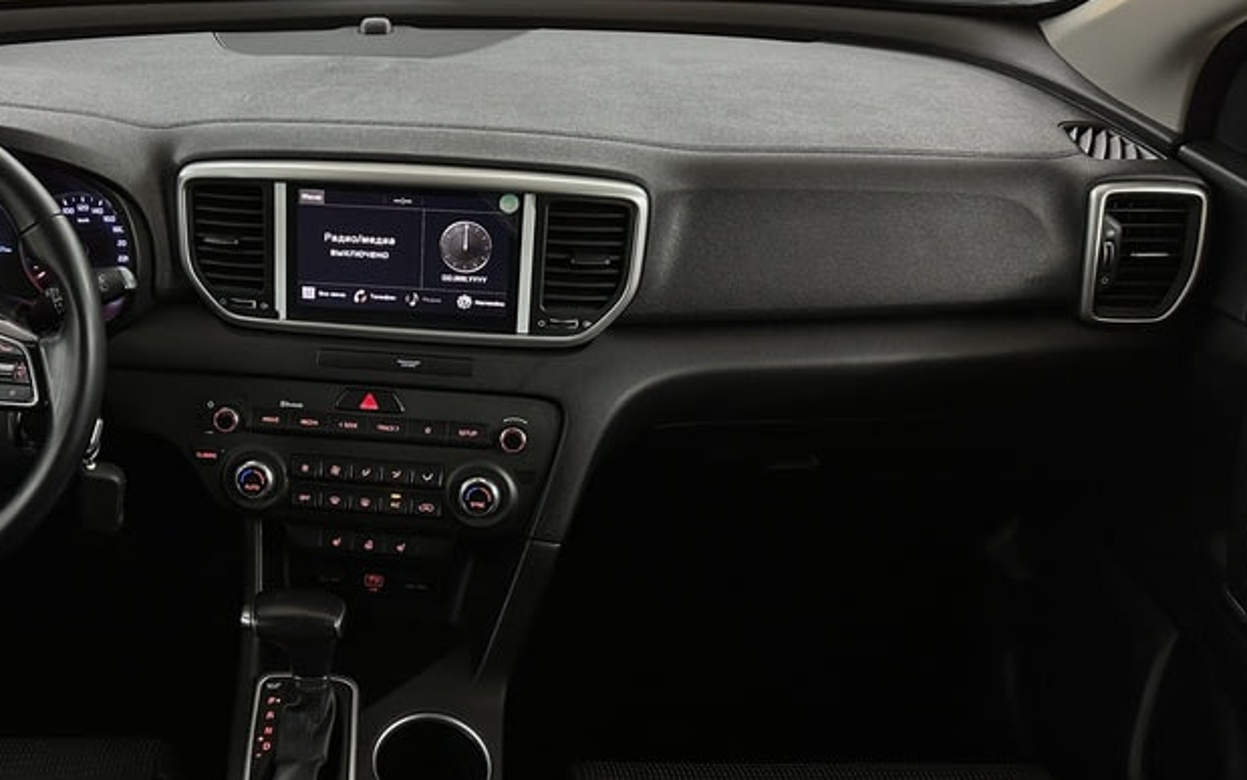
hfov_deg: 51.4
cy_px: 340
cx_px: 377
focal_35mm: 37
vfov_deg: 34.4
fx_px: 1258
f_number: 1.78
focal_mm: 6.86
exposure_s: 1/100
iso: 200
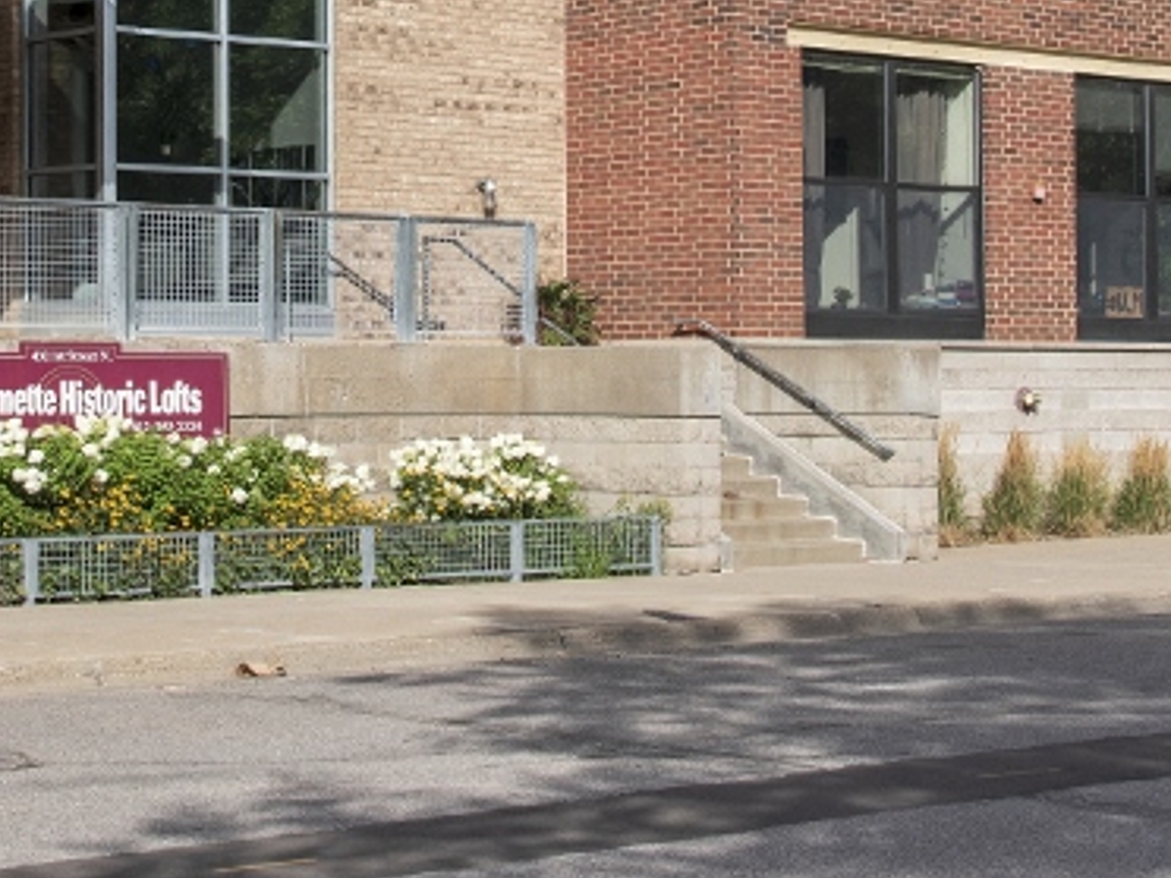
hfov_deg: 21.6
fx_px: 3045
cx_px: 305
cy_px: -154
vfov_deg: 15.8
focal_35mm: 90
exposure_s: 1/320
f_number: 9
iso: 200
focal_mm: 34
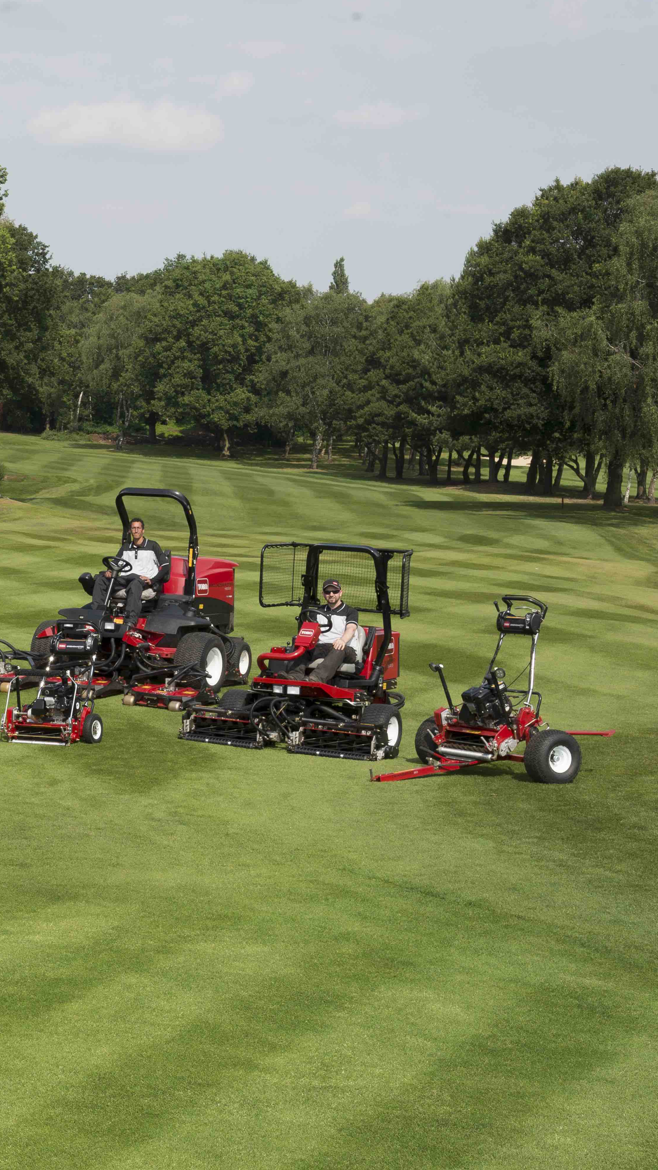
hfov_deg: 15.8
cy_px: 579
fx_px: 2264
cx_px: -176
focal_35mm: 73
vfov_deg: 29.0
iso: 200
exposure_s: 1/200
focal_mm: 46
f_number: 11
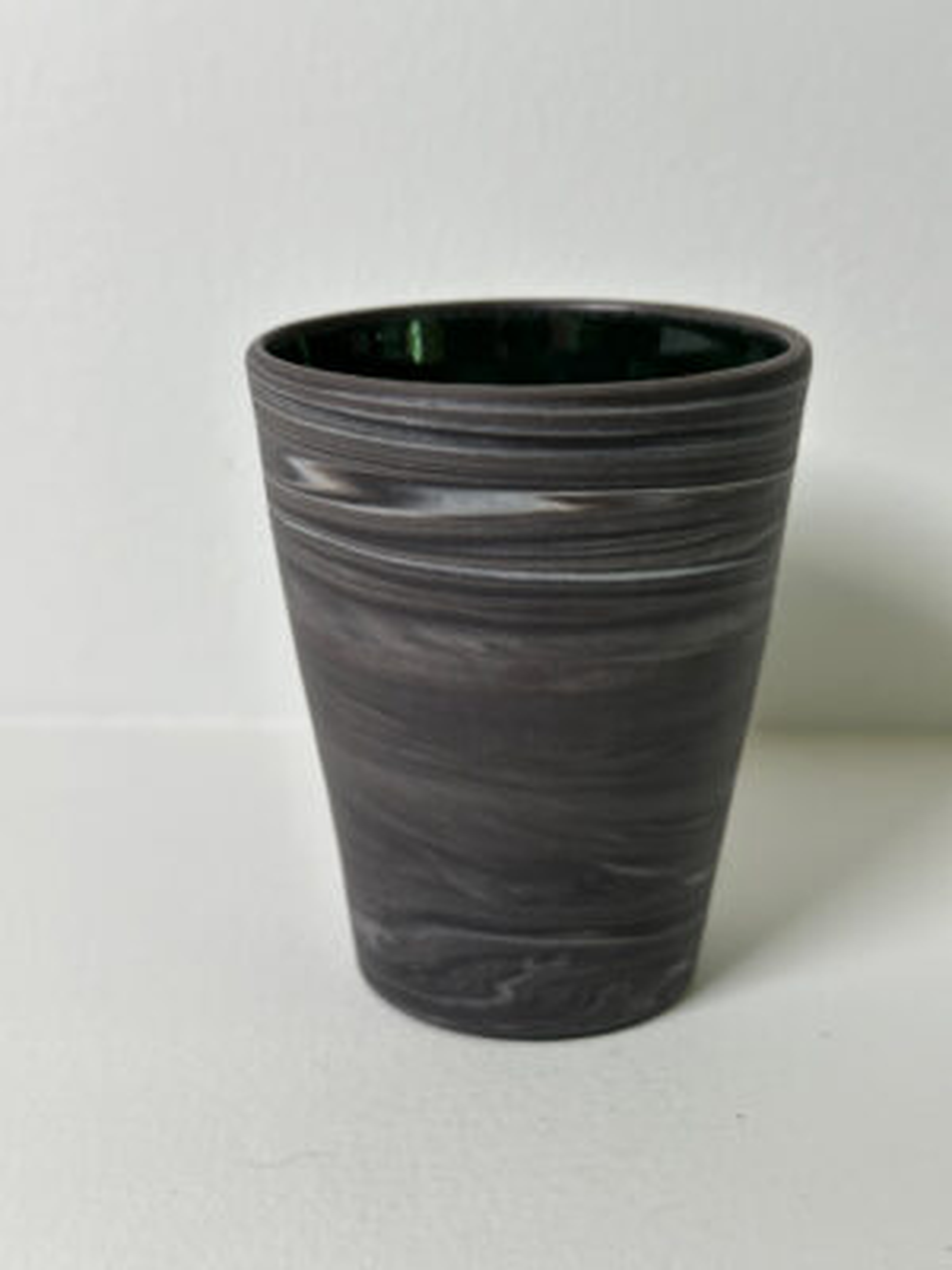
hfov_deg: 30.3
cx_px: 476
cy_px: 635
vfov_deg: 39.7
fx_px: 1760
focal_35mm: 48
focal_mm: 6.86
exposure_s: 1/121
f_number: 1.78
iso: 80
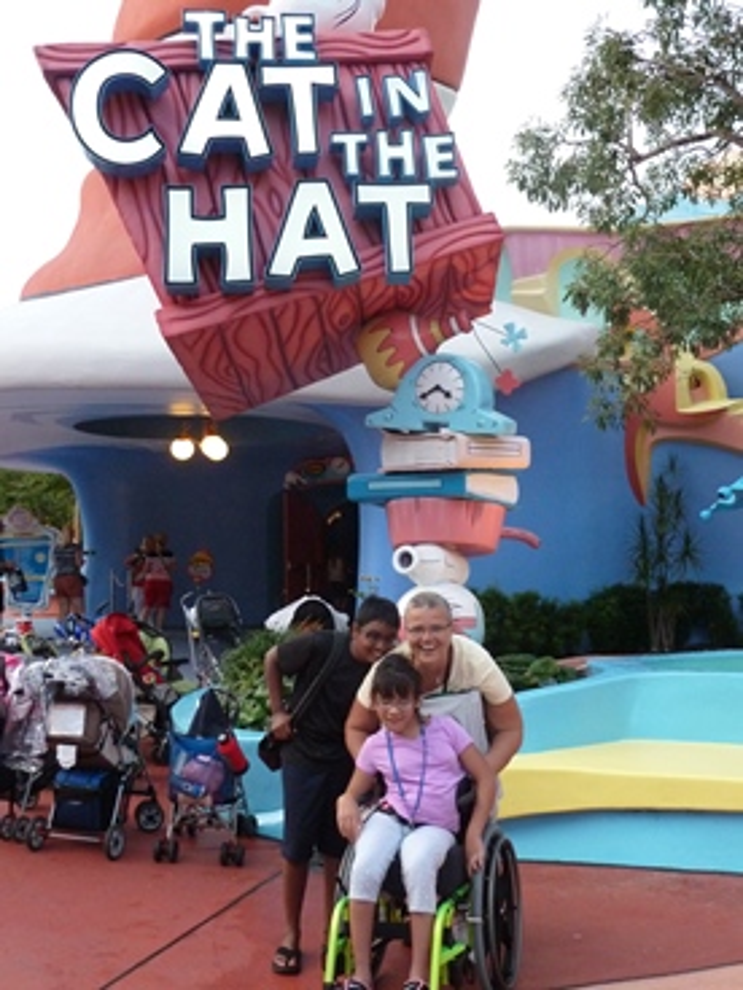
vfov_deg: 50.1
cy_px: 495
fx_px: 1059
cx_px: 372
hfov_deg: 38.7
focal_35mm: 37
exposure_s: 1/60
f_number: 3.6
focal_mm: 6.1
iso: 500
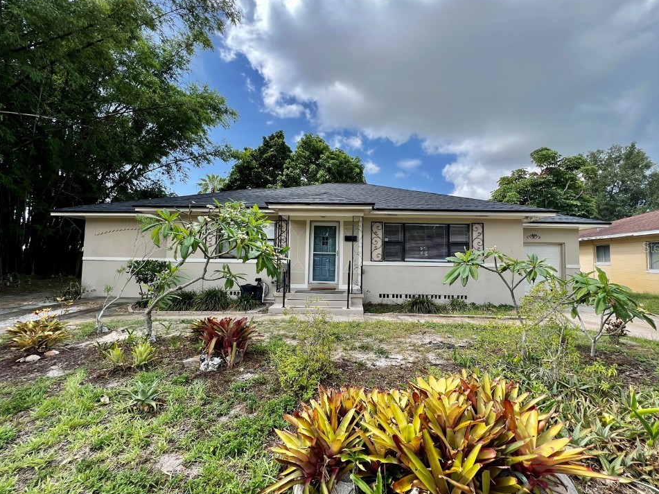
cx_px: 353
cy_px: 247
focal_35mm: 14
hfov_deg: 101.9
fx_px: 266
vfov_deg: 85.7
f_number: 1.8
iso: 32
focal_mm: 1.57
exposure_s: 1/903
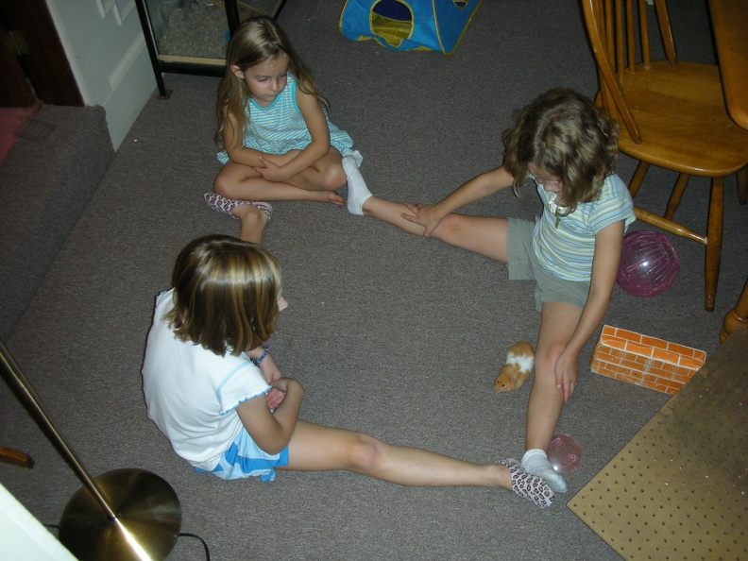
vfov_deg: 40.7
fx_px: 756
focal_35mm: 35
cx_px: 374
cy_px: 280
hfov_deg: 52.6
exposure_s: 1/60
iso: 90
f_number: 2.8
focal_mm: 5.8
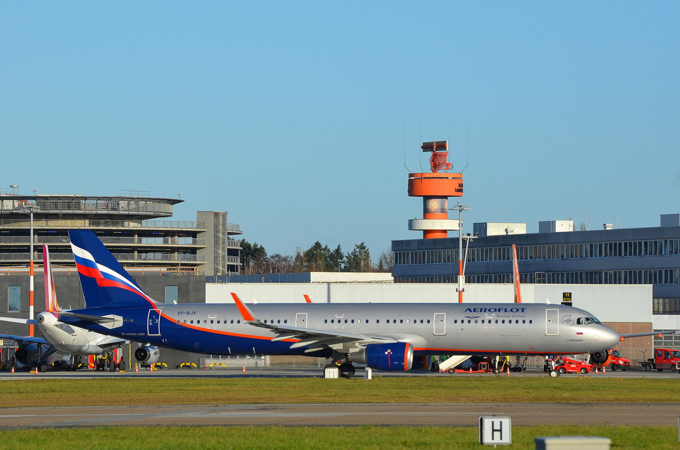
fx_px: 4805
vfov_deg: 5.4
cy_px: 225
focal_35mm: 255
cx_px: 340
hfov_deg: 8.1
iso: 200
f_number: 8
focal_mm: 170
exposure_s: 1/1000
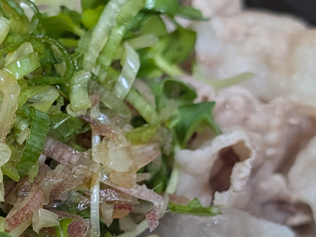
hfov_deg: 16.7
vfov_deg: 12.7
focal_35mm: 116
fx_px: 1059
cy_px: 184
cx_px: 8
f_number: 1.68
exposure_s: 1/146
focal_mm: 6.9
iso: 341
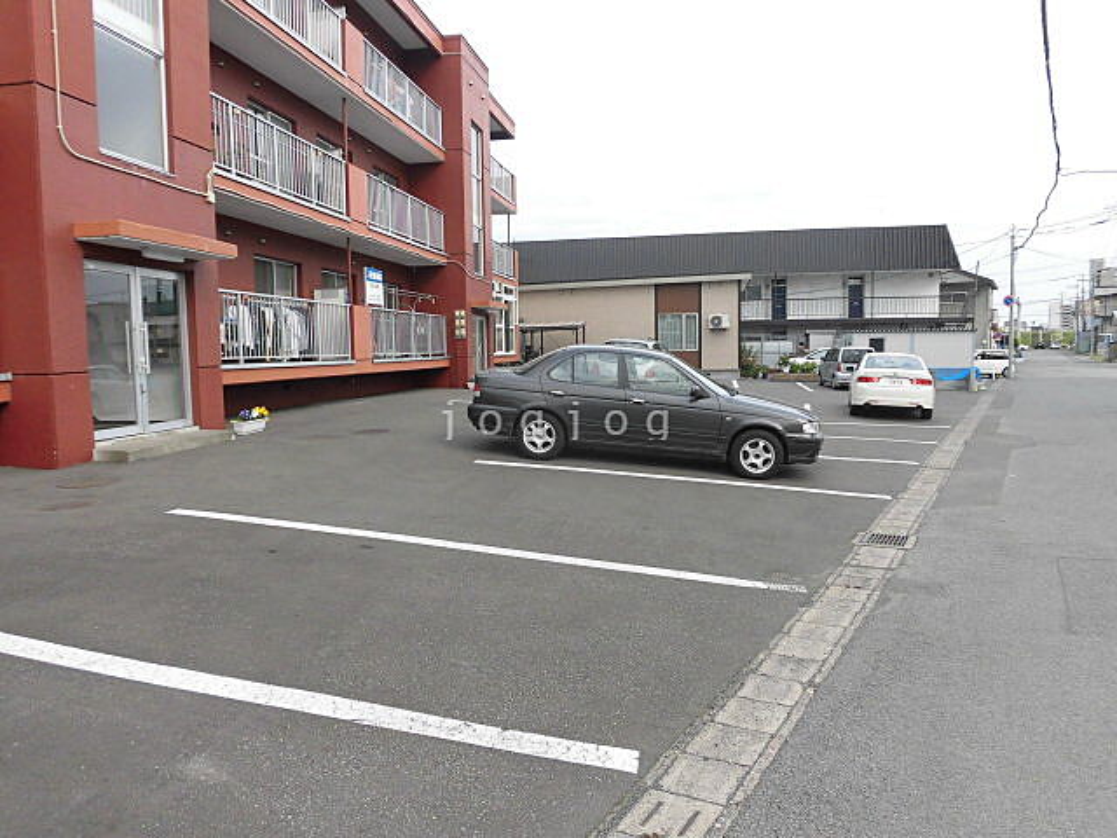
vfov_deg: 56.8
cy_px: 419
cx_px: 558
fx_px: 774
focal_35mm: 24
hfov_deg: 71.6
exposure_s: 1/500
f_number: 3.1
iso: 100
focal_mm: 4.3
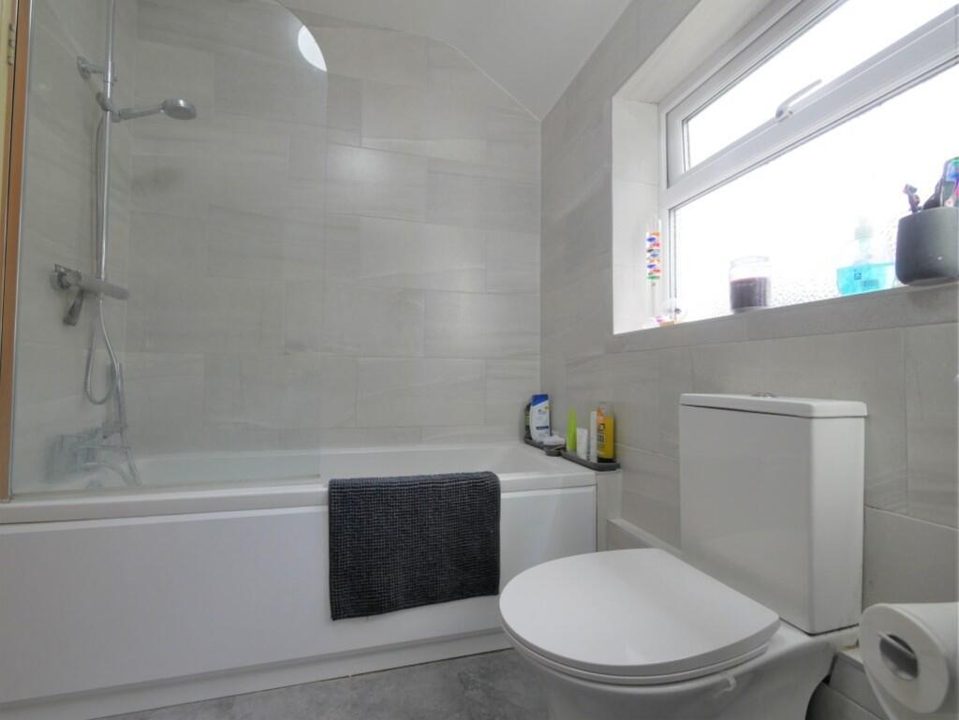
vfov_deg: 85.7
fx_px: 388
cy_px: 360
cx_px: 480
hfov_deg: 102.0
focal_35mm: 14
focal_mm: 7
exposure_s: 1/60
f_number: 4
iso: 250
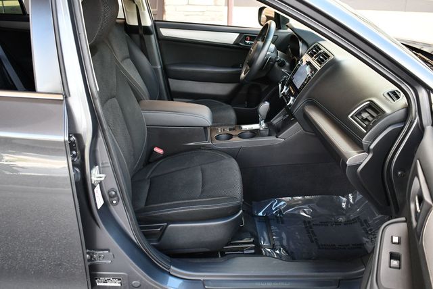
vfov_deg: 36.9
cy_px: 144
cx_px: 216
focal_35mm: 36
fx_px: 433
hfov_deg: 53.1
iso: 800
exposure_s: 1/200
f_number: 3.5
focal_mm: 18
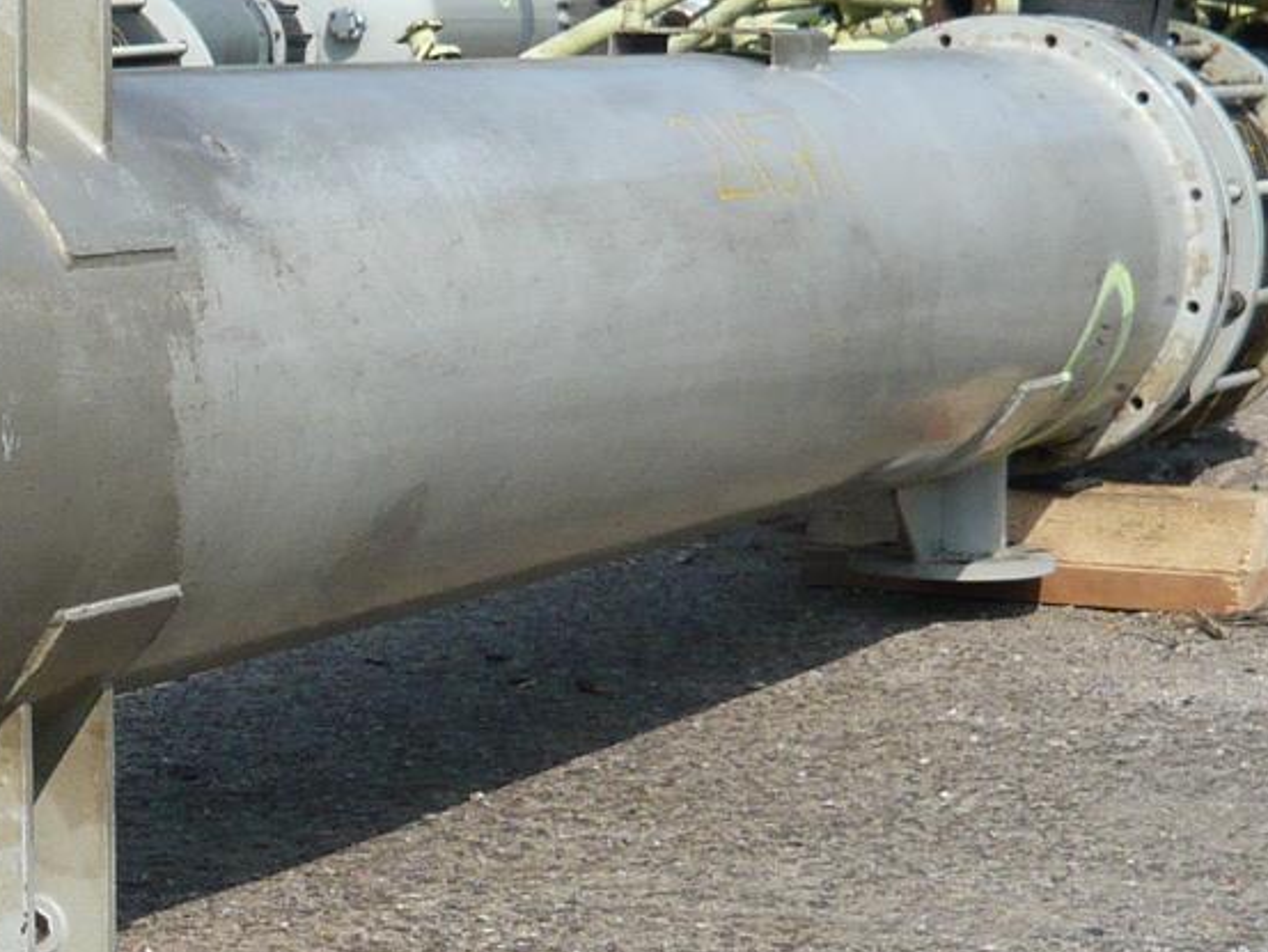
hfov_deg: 16.3
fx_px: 4323
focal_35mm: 118
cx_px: 2
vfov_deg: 12.6
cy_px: 475
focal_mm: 5.5
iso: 100
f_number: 9
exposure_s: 1/200
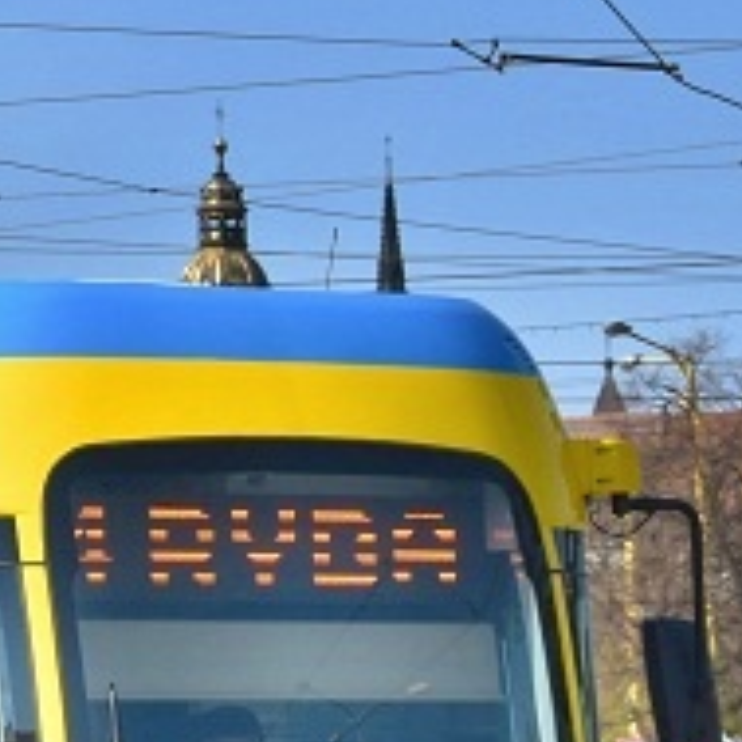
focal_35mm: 243
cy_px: 291
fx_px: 5893
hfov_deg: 7.2
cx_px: -98
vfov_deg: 7.2
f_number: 6.3
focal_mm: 30
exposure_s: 1/1600
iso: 400
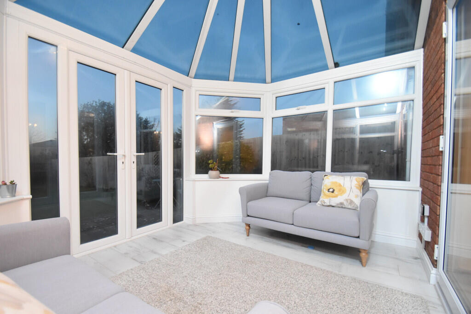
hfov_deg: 100.4
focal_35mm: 15
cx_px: 236
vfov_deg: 77.3
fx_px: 196
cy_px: 157
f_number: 4
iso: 1600
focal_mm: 10
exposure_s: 1/125
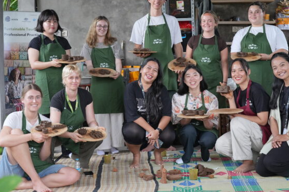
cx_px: 153
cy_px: 67
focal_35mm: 69
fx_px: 554
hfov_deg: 29.2
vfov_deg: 19.7
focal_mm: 50
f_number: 4
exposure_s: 1/125
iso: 2500
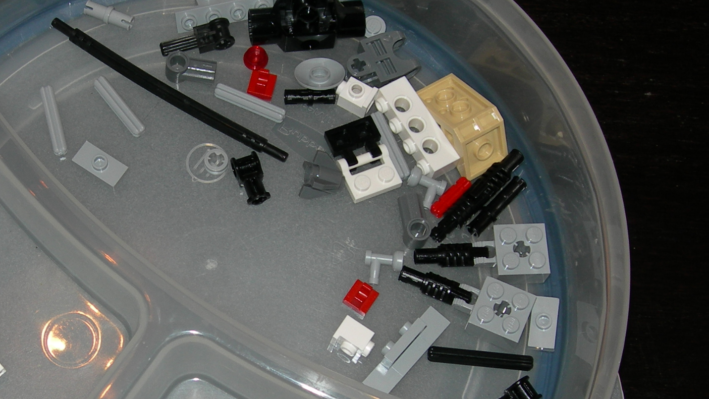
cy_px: 250
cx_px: 215
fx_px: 1410
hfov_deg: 28.0
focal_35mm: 75
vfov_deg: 16.1
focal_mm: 7.8
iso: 50
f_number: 2.8
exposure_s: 1/60.1
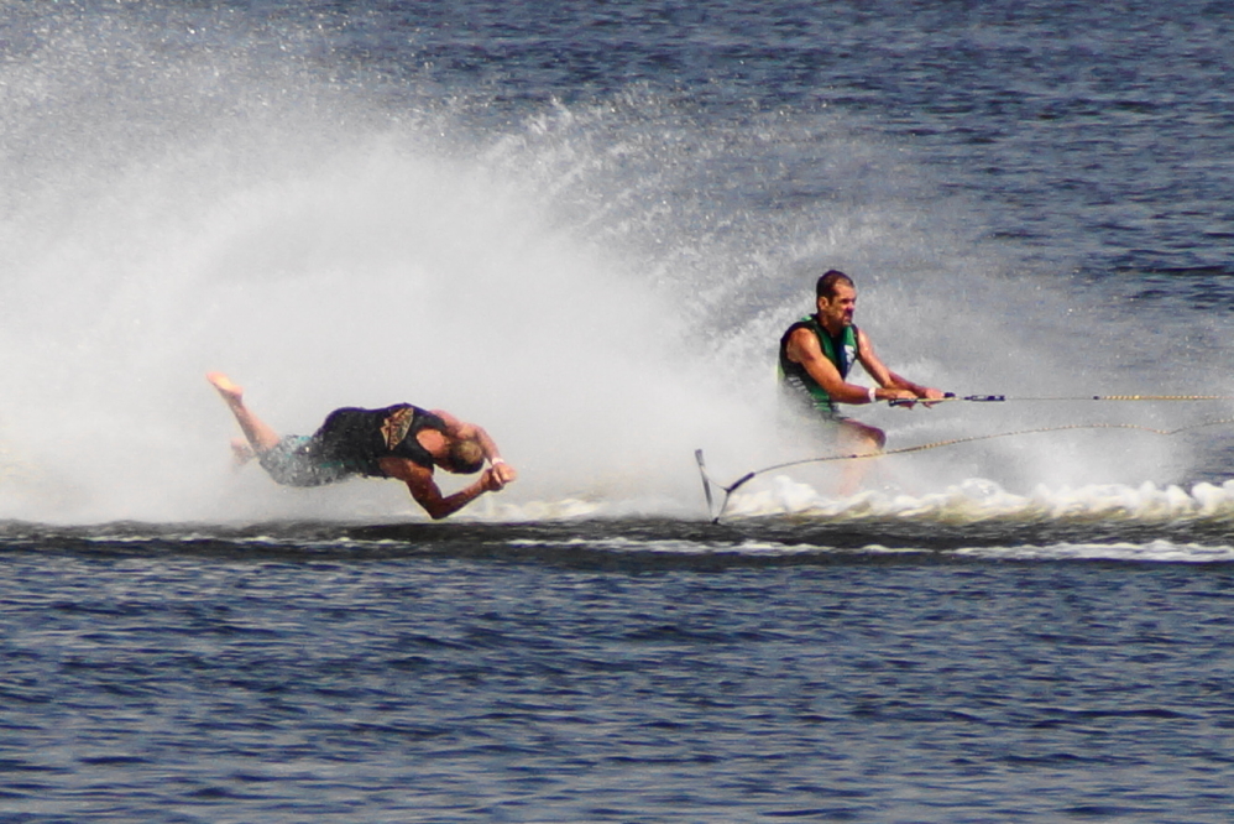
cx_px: 617
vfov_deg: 3.7
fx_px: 12857
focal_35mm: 375
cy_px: 412
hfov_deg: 5.5
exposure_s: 1/400
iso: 160
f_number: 6.3
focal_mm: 250
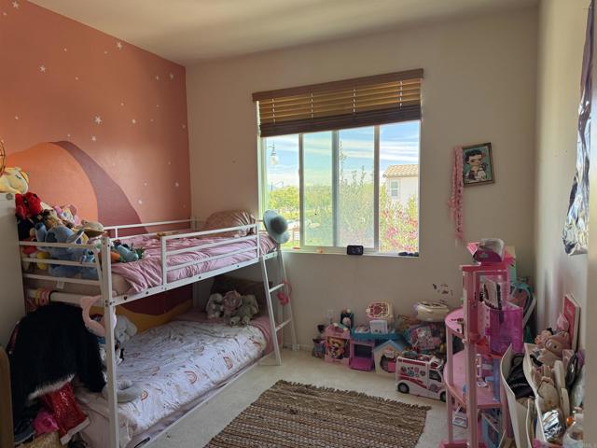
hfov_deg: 71.6
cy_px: 224
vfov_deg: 56.8
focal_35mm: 24
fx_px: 414
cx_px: 298
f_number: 1.78
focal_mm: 6.76
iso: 160
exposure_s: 1/243
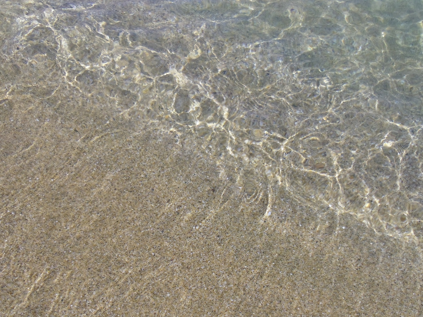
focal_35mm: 45
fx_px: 550
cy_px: 229
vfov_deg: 31.7
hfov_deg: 42.1
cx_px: 203
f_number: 9.5
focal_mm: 5.6
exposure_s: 1/133
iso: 80
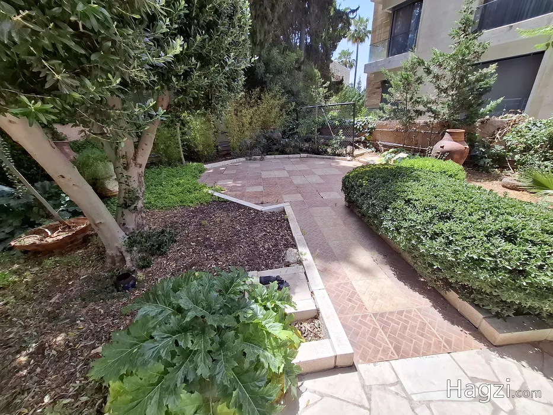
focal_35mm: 13
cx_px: 276
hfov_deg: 106.2
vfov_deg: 89.9
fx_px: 208
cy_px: 208
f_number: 2.2
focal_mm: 1.74
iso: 40
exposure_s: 1/457
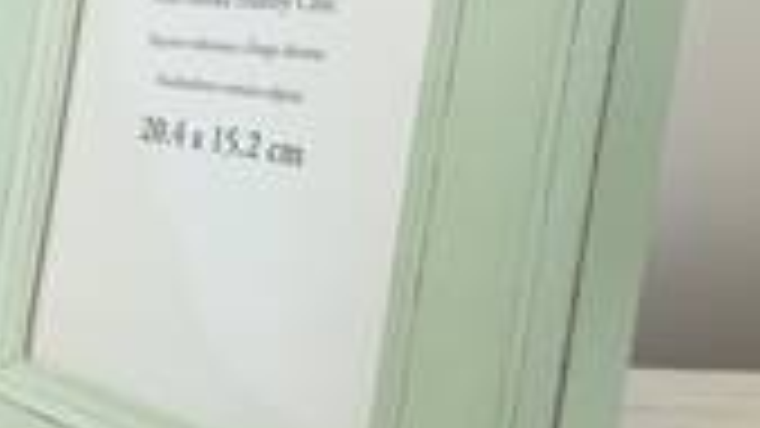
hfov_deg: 33.9
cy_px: 113
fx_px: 1229
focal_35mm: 61
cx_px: 220
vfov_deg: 19.6
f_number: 2
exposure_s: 1/243
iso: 50
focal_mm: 3.79
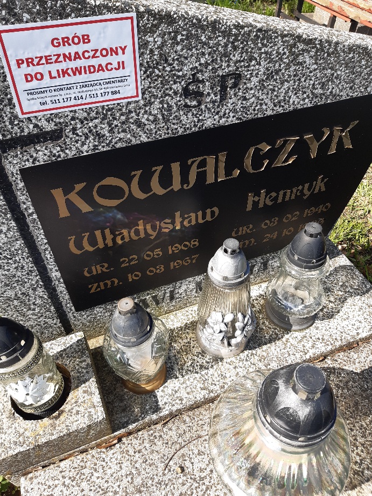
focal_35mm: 26
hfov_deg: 53.1
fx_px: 372
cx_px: 186
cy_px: 248
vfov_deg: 67.3
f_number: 1.7
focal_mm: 3.92
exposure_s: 1/714
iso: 40
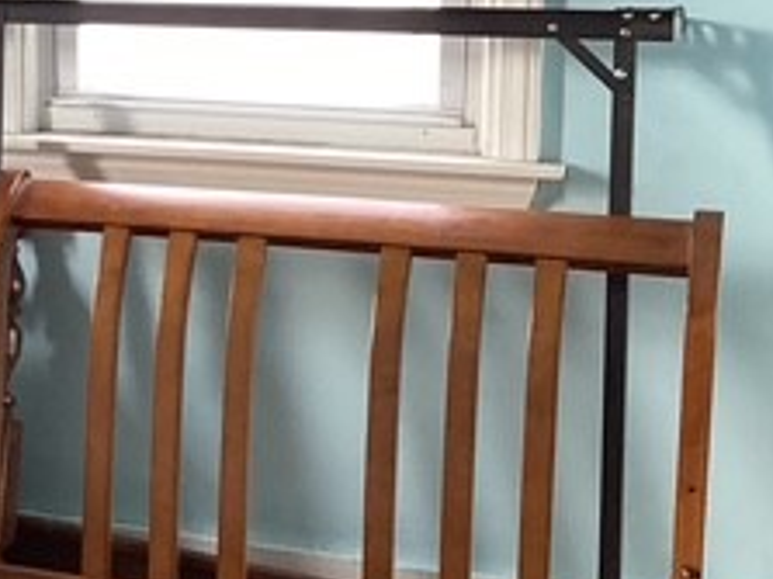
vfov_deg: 16.5
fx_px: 1986
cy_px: 128
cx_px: -142
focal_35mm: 89
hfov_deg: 20.6
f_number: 2.4
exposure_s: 1/60
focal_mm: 3.3
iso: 125
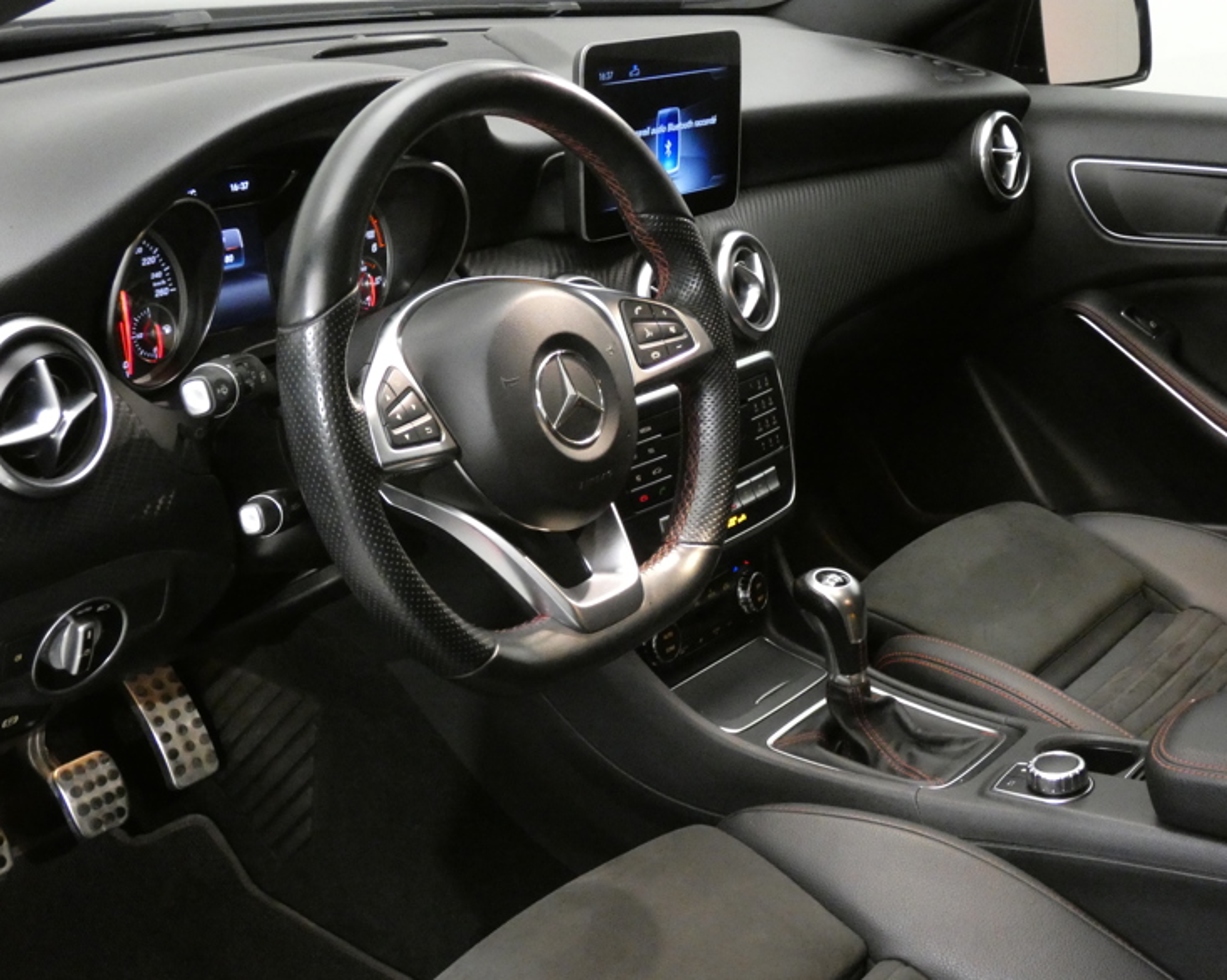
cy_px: 497
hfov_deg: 38.0
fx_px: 1779
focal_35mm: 49
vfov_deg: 30.8
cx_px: 649
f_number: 3.8
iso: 1600
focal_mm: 8.2
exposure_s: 1/15
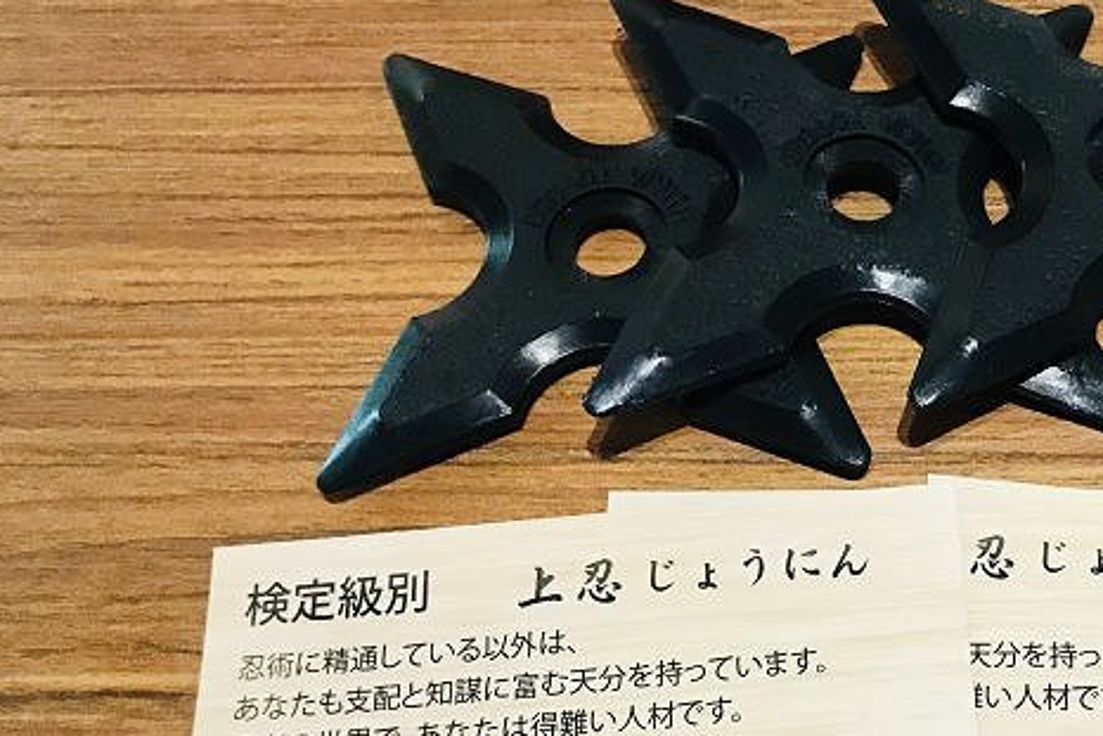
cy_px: 426
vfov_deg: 27.0
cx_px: 930
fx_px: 1532
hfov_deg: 37.7
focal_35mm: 50
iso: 100
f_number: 1.8
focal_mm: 3.99
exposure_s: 1/13
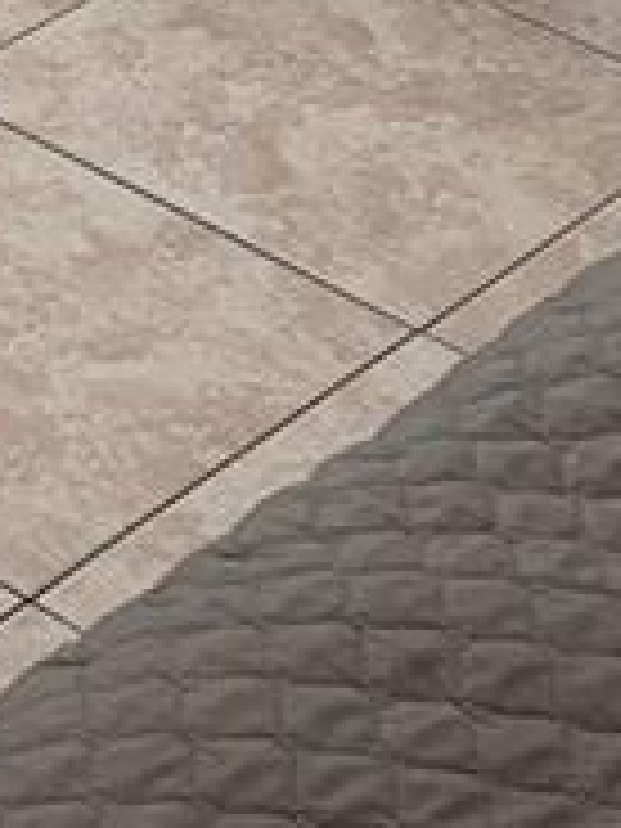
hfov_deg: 8.3
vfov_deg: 9.7
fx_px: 4066
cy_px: -1426
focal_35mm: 170
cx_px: -630
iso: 160
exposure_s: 1/60
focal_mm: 5.96
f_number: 1.6
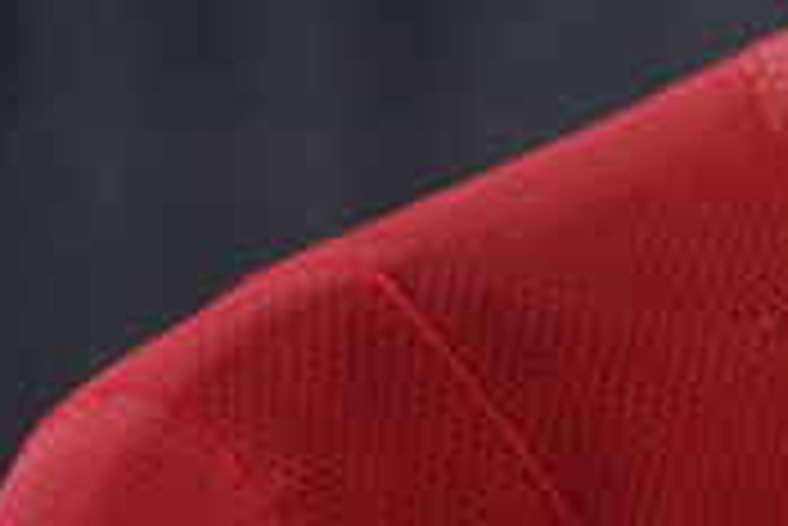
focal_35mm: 838
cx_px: 1522
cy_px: -319
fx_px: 18358
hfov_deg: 2.4
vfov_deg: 1.6
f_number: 4
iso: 2500
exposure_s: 1/200
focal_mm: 188
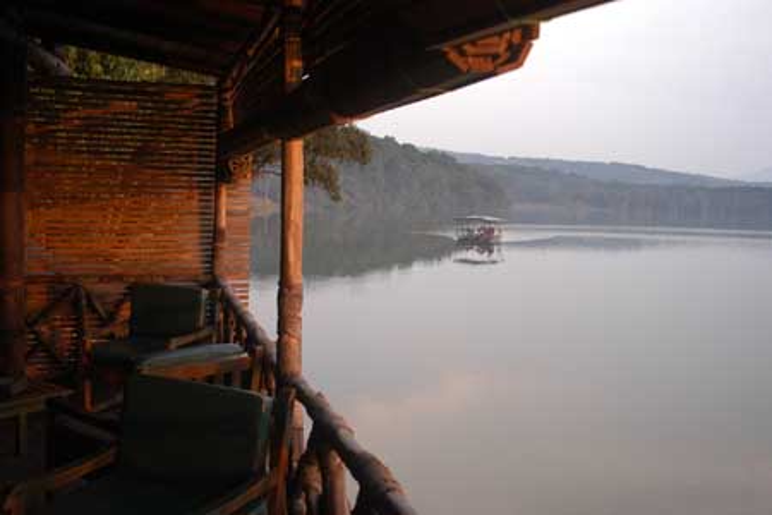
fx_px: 772
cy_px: 258
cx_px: 386
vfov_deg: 36.9
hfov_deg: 53.1
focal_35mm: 36
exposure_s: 1/80
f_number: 4.8
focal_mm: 24
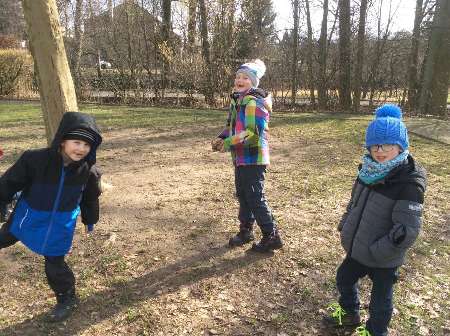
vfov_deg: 44.0
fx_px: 415
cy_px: 168
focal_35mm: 32
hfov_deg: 56.9
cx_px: 225
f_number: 2.4
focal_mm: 3.3
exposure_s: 1/344
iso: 32
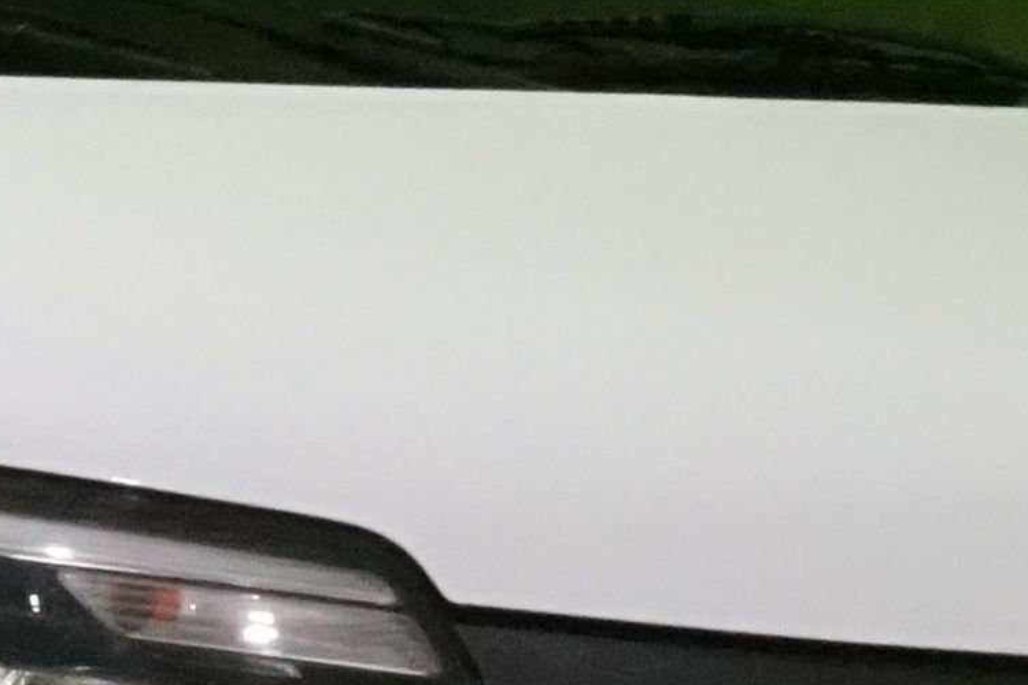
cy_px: 677
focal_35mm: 456
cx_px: -1317
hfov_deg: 4.4
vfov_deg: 3.0
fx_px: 13020
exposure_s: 1/20
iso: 6400
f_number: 29
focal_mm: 57
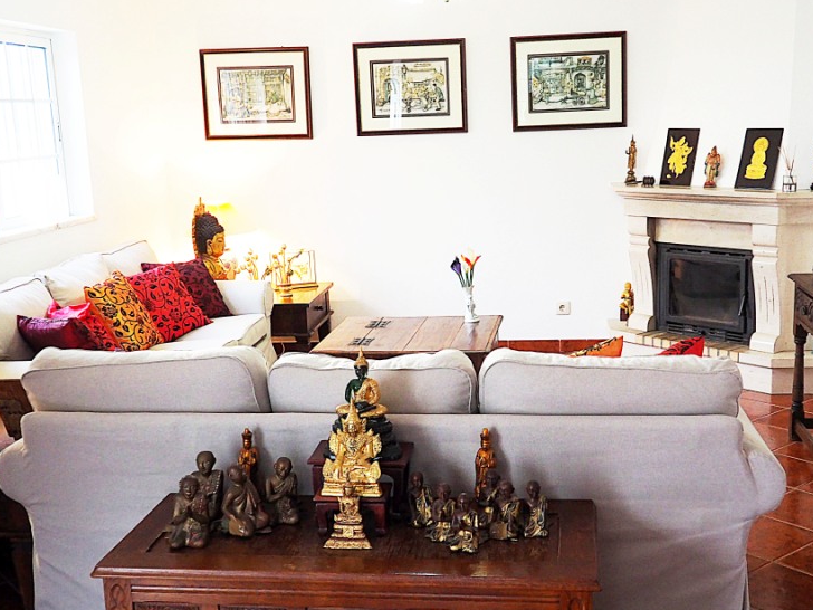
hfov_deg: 42.1
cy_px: 351
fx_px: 1057
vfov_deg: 32.1
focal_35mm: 45
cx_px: 434
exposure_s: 1/60
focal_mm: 16
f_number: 3.6
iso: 1000
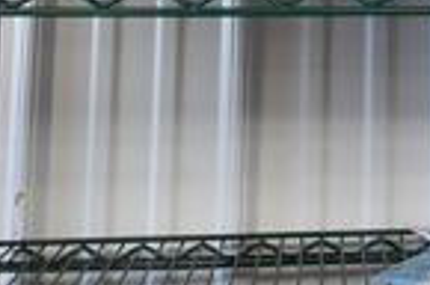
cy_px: -315
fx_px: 1359
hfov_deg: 17.8
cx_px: 350
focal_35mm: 114
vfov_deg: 10.8
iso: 200
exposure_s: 1/30
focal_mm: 18
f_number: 3.5
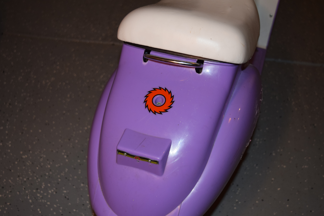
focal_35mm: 46
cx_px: 162
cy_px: 108
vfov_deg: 29.0
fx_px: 419
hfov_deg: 42.3
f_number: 4.2
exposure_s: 1/60
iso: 800
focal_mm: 31
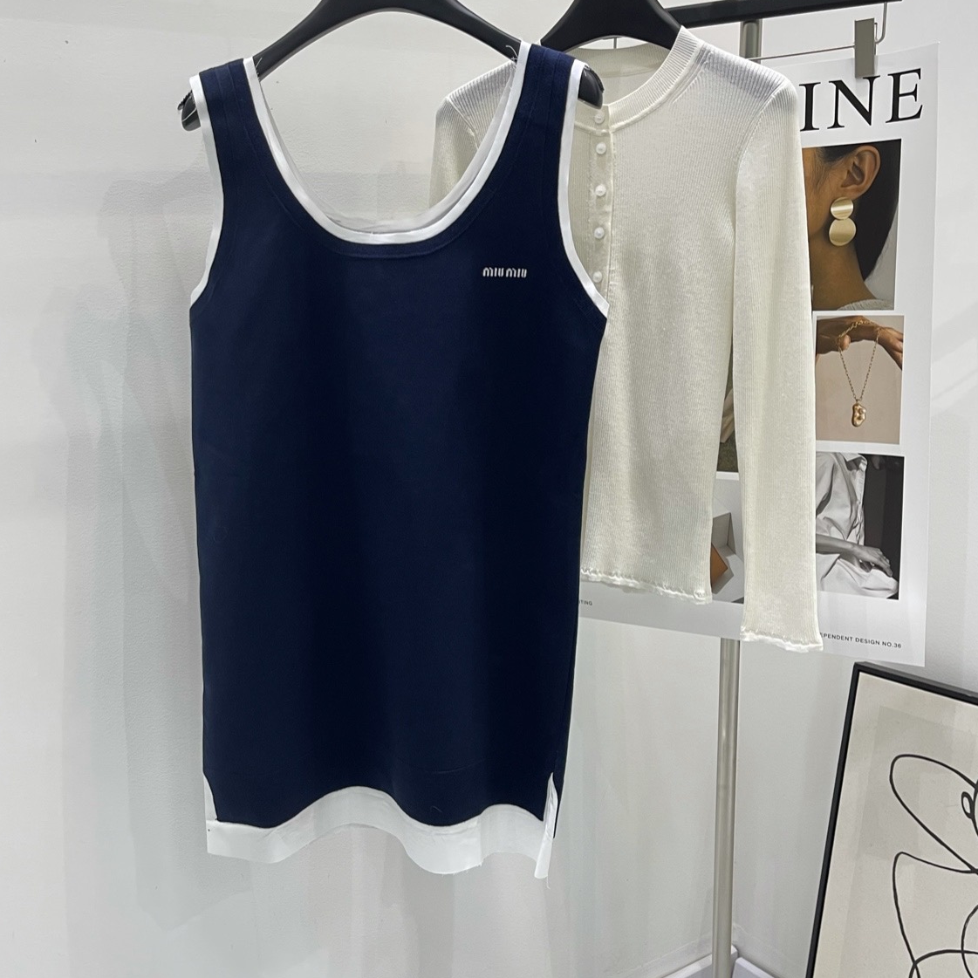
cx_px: 425
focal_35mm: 35
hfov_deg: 47.1
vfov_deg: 47.2
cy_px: 483
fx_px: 1119
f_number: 1.6
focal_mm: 5.1
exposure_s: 1/50
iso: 100
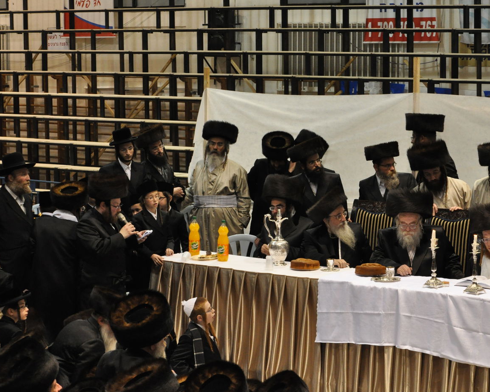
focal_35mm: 94
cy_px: 196
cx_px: 270
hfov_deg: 20.5
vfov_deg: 16.4
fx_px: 1357
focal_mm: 55
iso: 1600
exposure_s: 1/80
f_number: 8
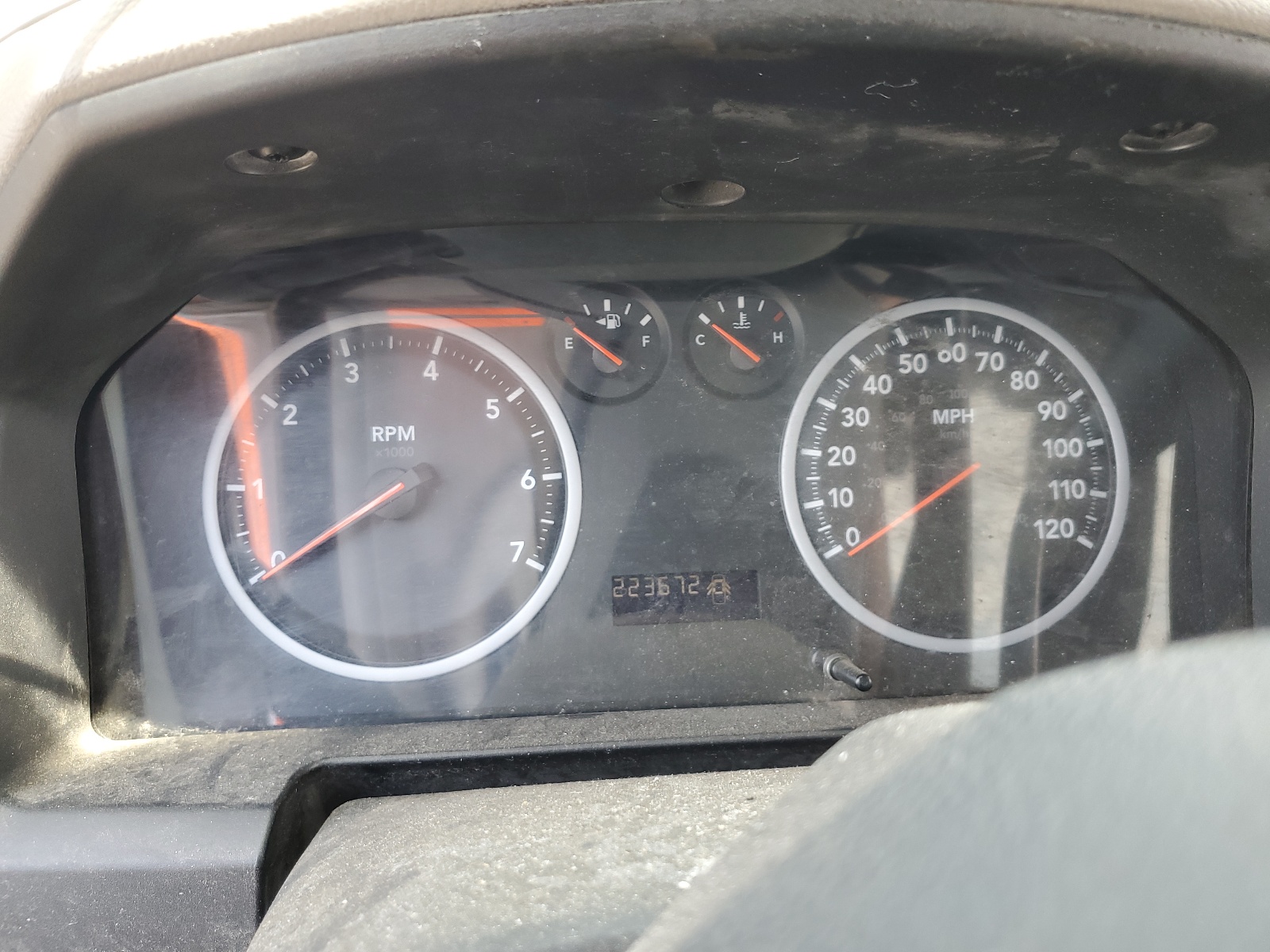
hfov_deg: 67.3
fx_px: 954
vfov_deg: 53.1
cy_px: 476
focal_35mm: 26
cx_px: 635
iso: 68
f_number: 1.5
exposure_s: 1/120
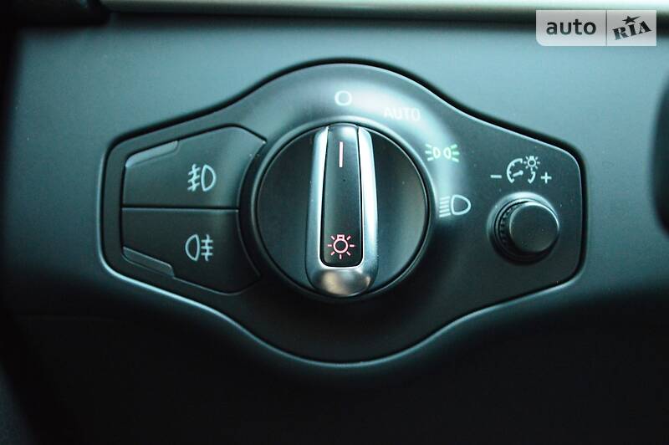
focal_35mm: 60
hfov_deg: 33.4
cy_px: 222
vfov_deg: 22.6
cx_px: 334
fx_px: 1114
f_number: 5.3
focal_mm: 40
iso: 3200
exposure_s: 1/25
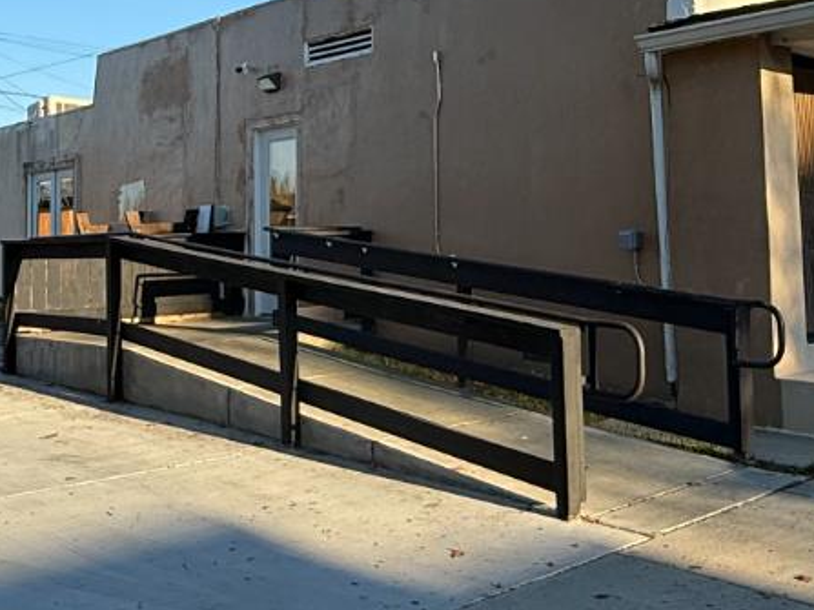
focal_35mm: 47
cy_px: 152
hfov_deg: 40.1
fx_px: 1105
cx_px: 514
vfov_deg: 30.3
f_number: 2.2
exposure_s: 1/1189
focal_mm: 2.22
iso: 64
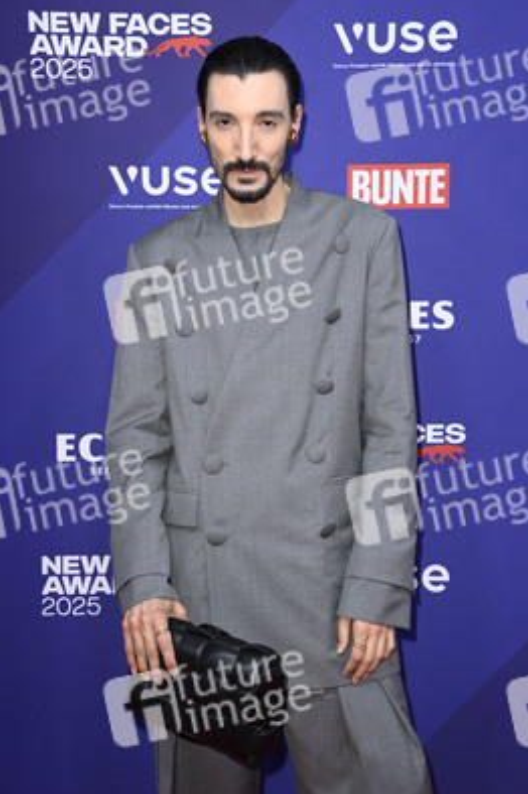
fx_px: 1521
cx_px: 266
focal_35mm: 69
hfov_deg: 19.7
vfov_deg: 29.3
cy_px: 397
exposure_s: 1/250
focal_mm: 68
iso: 800
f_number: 5.6
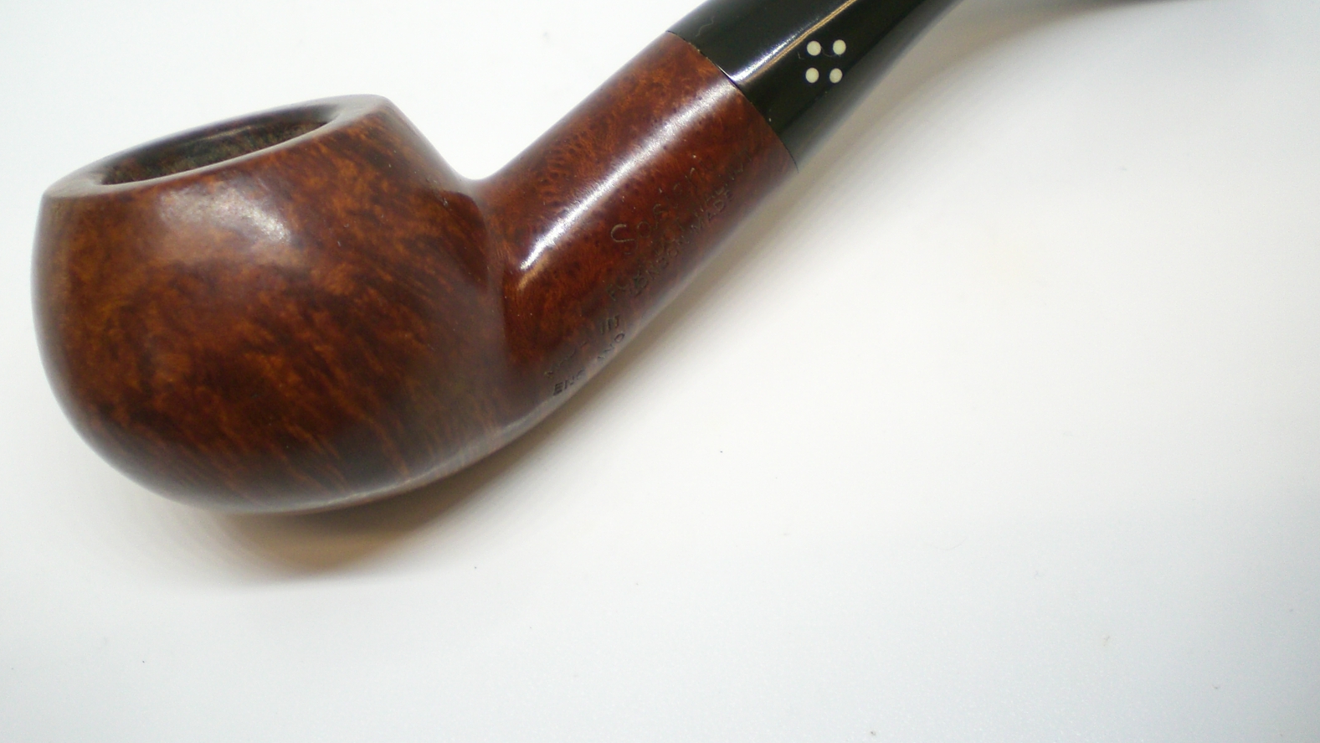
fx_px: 1470
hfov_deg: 48.4
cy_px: 256
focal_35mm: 42
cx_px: 667
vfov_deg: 28.2
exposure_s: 1/80
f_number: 3.1
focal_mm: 6.3
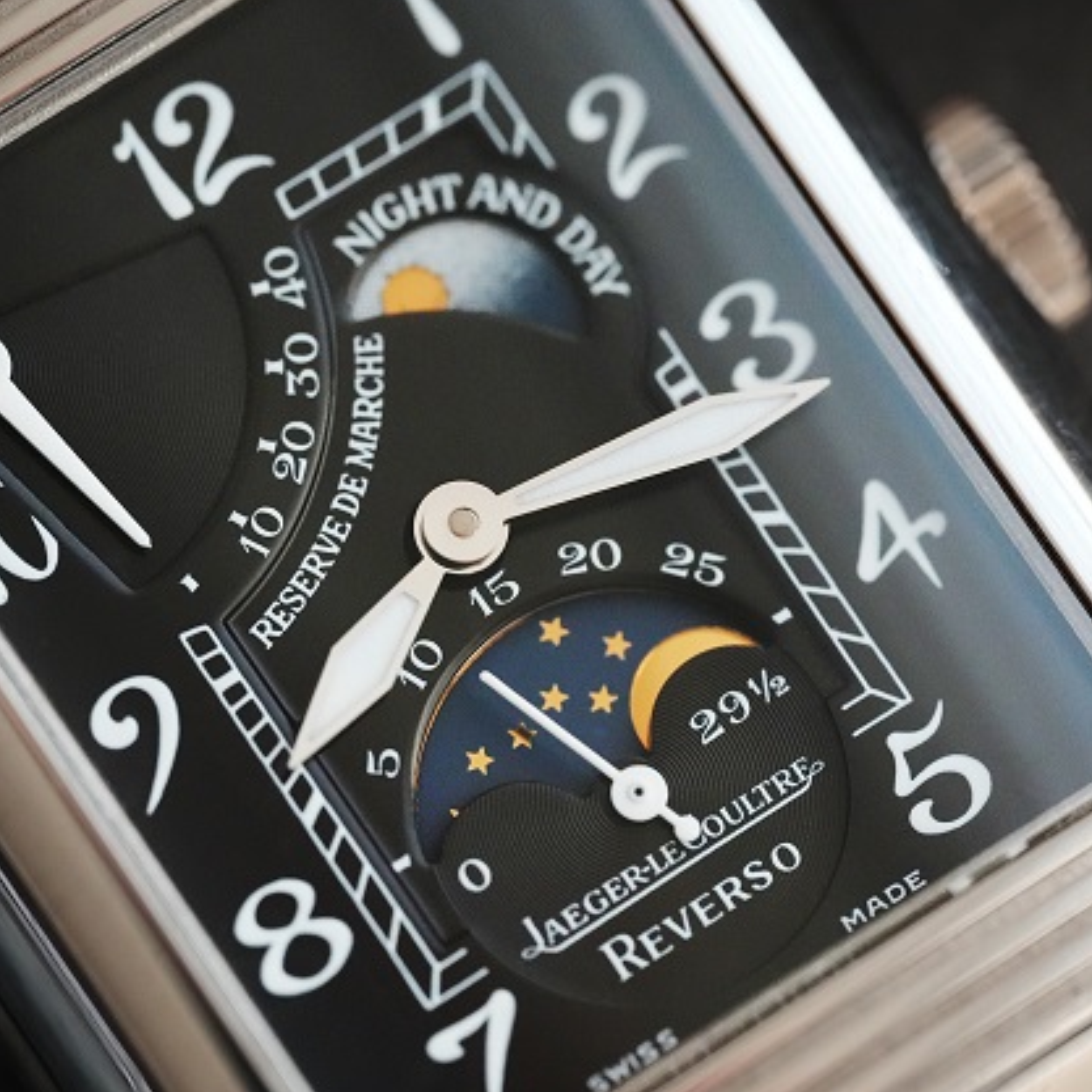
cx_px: 546
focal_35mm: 135
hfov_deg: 12.9
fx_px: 4818
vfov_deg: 12.9
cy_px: 646
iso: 6400
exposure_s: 1/250
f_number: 4.5
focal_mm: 105
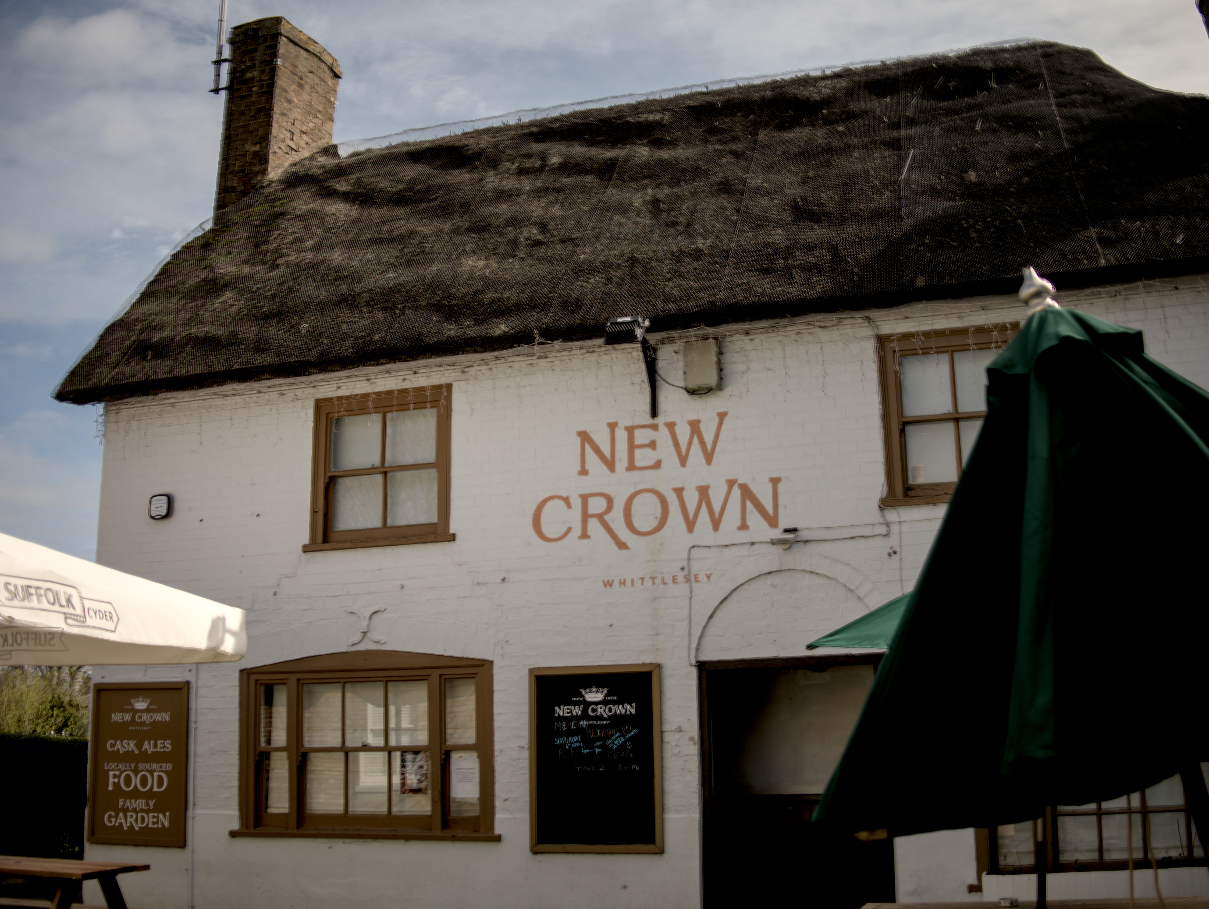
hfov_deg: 45.7
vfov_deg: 35.2
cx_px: 619
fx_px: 1433
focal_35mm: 41
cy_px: 464
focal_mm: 20
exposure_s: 1/8000
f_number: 1.7
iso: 200
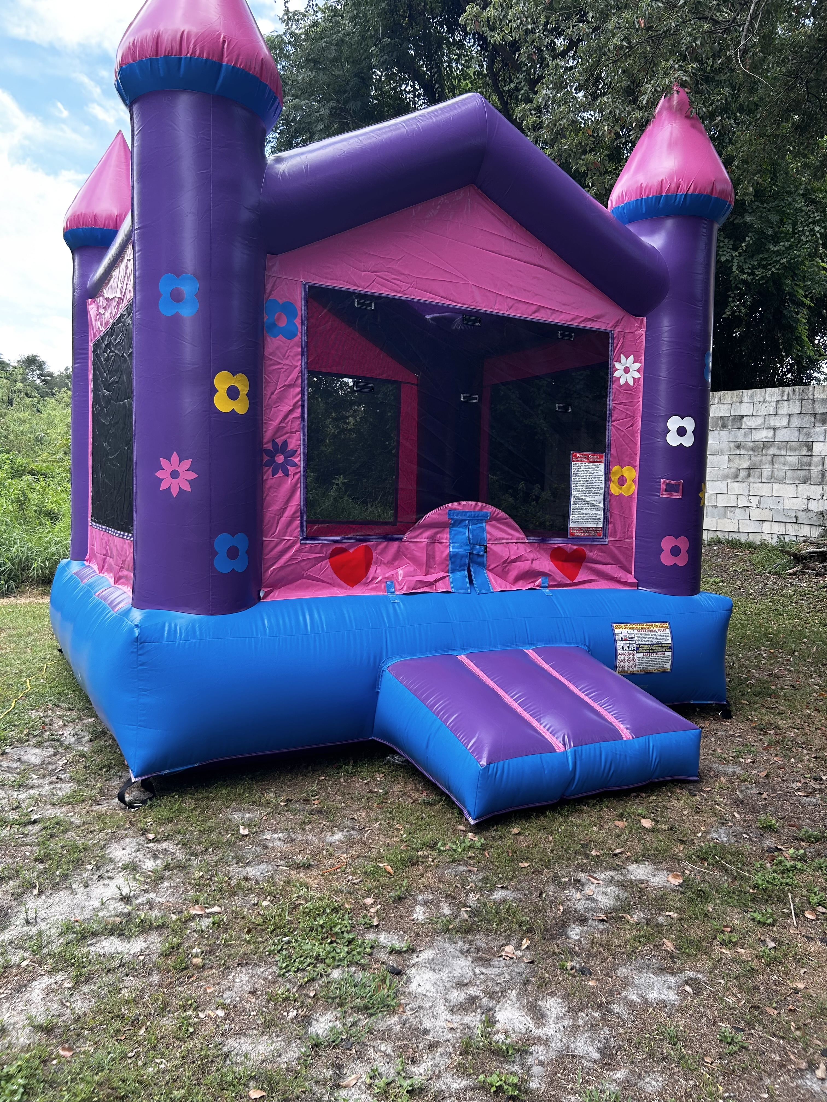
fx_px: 828
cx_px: 414
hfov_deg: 53.1
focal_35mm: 26
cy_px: 551
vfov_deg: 67.3
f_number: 1.5
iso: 50
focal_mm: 5.7
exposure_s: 1/466
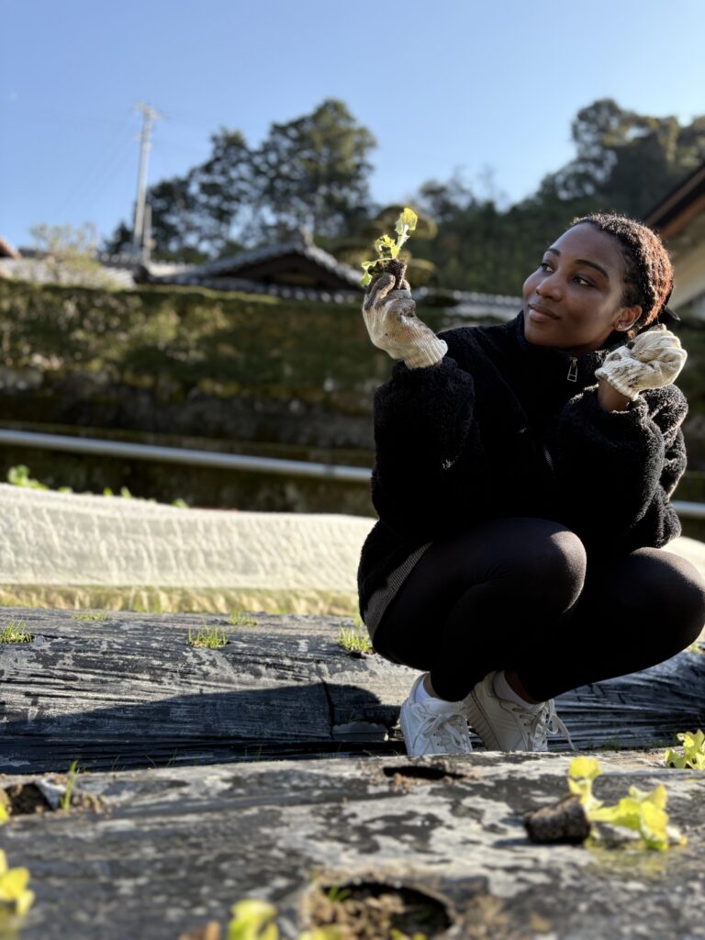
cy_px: 470
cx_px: 352
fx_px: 706
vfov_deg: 67.3
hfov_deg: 53.1
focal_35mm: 26
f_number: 1.6
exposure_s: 1/612
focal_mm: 5.96
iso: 64
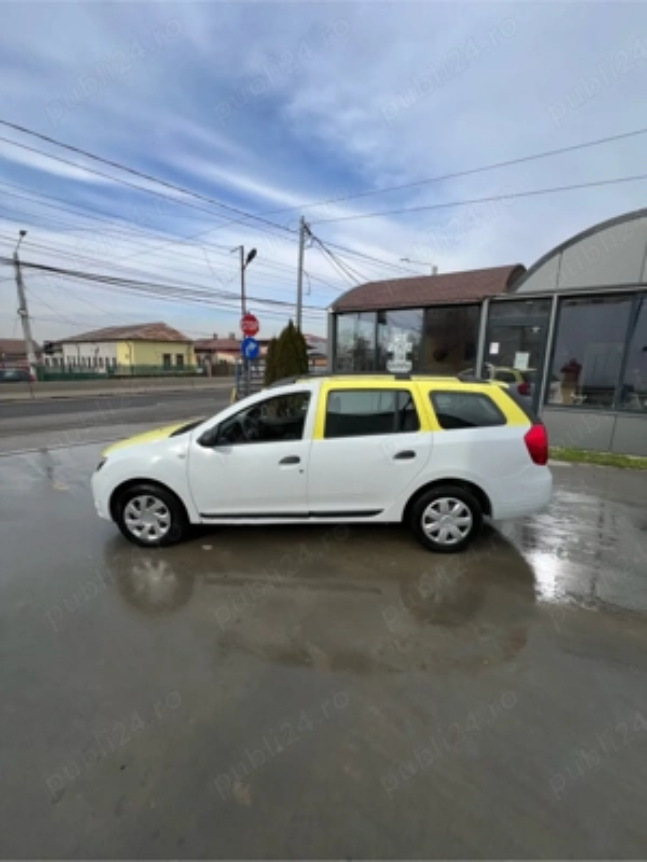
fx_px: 324
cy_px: 431
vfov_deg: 106.2
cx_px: 324
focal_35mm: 13
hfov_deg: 89.9
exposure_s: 1/1206
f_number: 1.8
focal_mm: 1.57
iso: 32
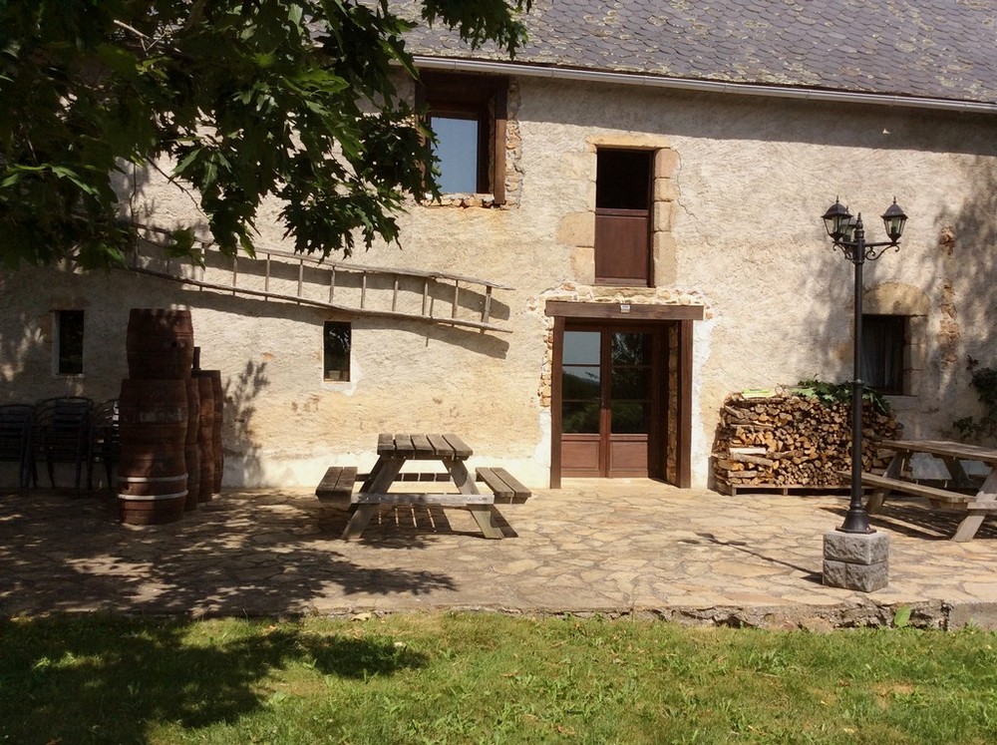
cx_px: 498
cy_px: 372
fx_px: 920
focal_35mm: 32
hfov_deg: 56.9
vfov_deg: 44.1
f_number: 2.4
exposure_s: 1/1466
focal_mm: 3.3
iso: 32
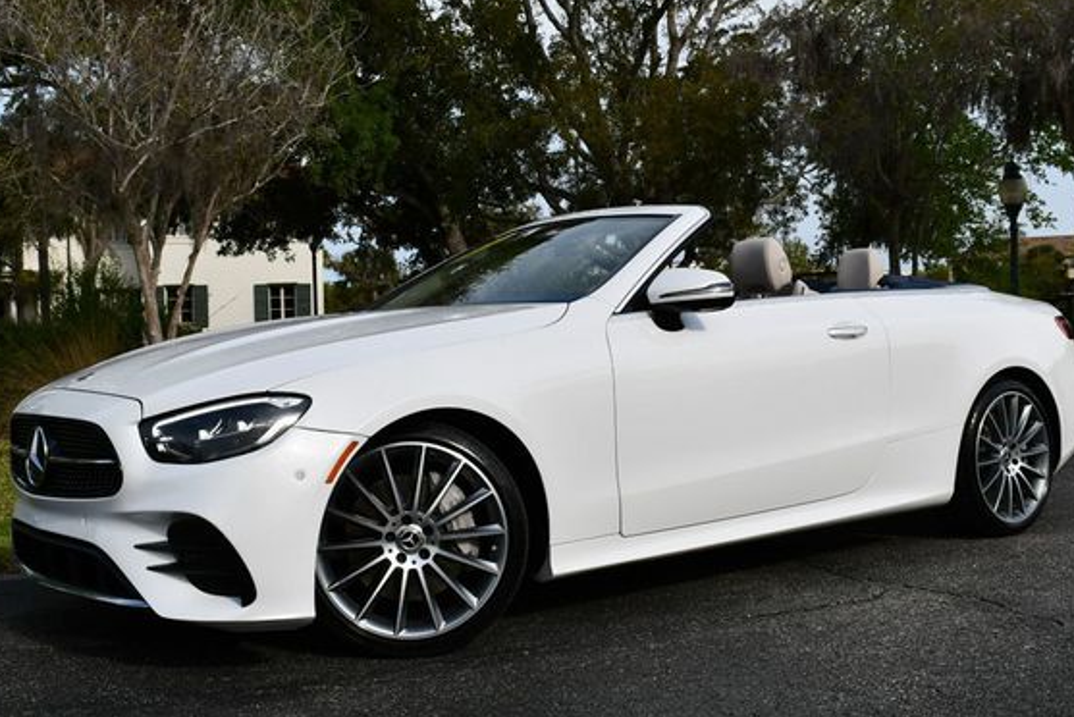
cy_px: 330
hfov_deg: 42.7
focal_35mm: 46
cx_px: 528
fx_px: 1373
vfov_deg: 29.3
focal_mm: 20
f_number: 9
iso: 100
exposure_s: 1/320
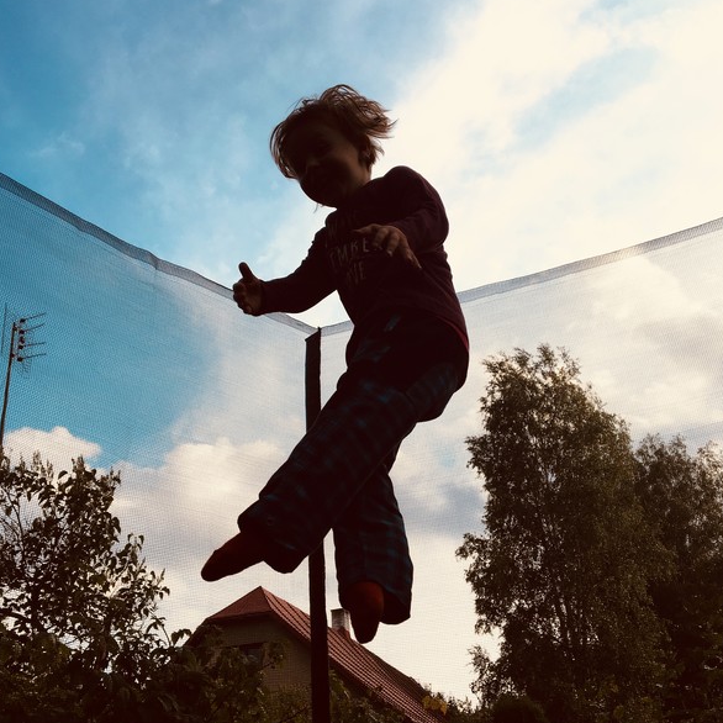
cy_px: 366
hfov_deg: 47.2
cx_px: 362
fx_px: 827
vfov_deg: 47.2
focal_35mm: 35
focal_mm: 4.15
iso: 25
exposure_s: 1/1451
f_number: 2.2
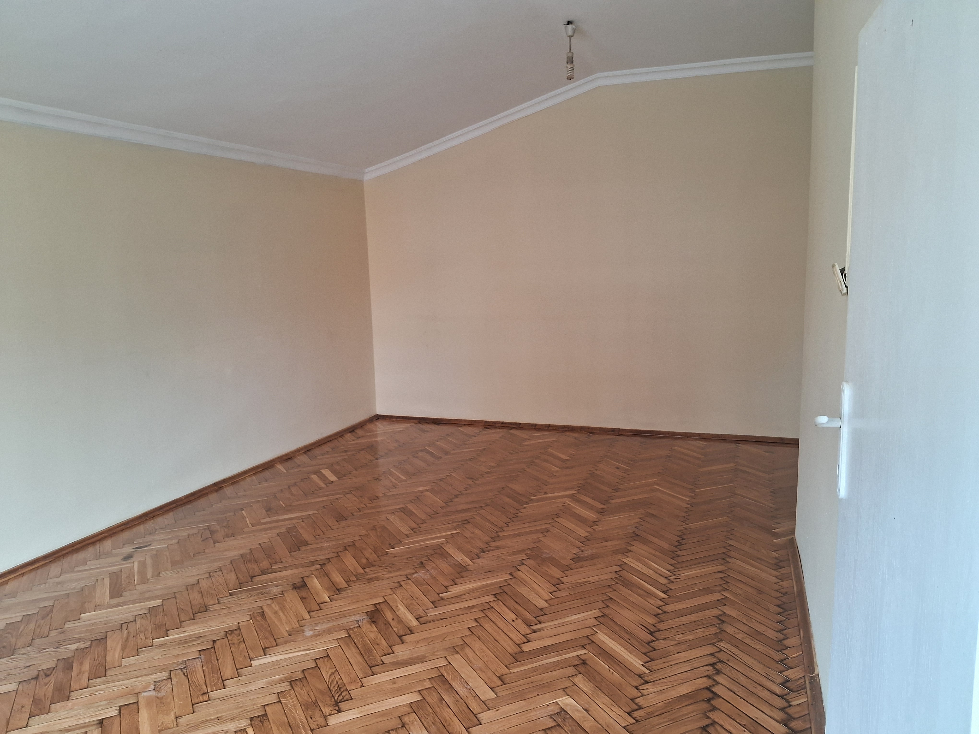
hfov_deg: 67.3
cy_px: 367
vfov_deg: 53.1
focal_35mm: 26
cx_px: 490
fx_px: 735
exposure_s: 1/50
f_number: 1.8
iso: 320
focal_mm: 3.98
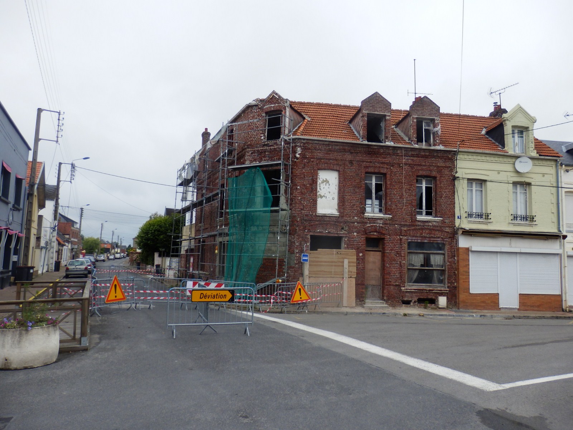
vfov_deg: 54.9
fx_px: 414
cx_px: 286
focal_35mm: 25
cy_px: 215
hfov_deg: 69.4
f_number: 3
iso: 80
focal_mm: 4.5
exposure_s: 1/400
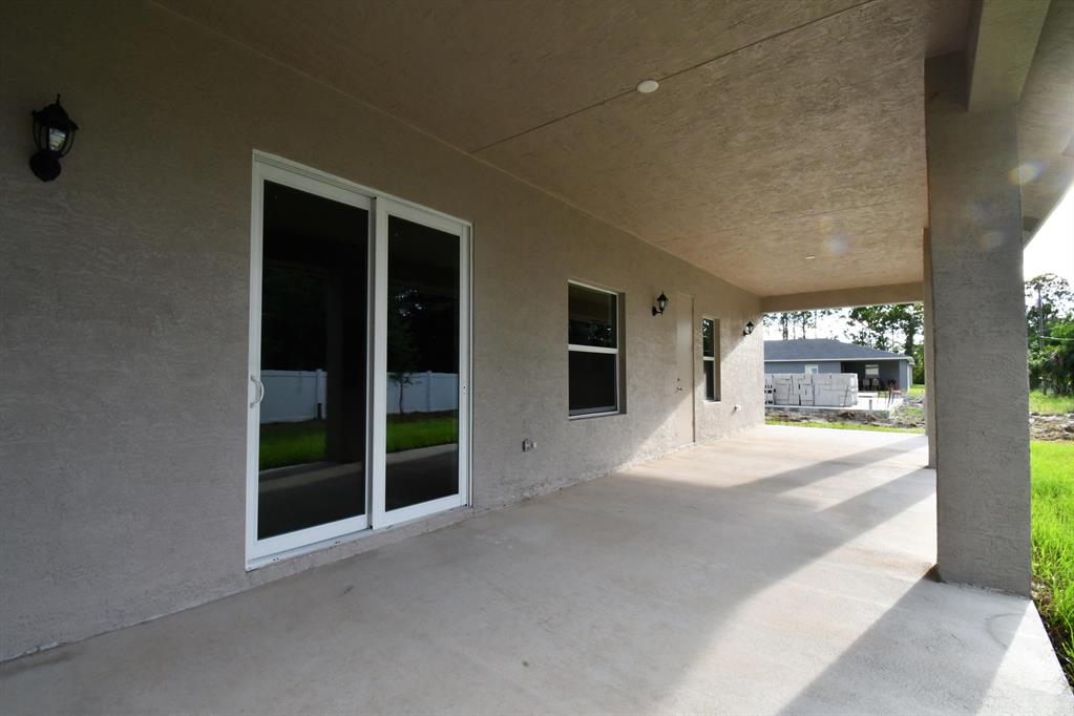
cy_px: 358
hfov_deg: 100.4
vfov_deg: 77.3
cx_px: 537
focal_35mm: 15
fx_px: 447
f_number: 22
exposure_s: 1/60
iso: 800
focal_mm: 10
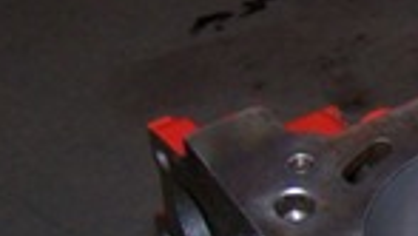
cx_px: 785
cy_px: 310
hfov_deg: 11.0
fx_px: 1997
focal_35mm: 180
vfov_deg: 6.7
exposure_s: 1/60
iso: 140
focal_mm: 6.3
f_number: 2.8
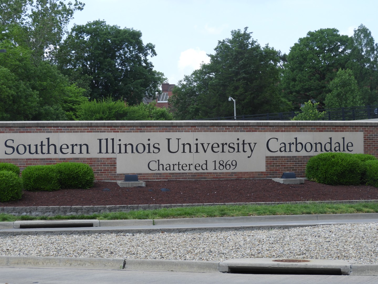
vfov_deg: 11.9
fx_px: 1365
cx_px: 189
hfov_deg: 15.8
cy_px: 142
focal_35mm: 125
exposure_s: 1/320
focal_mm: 22.4
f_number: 5
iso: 100
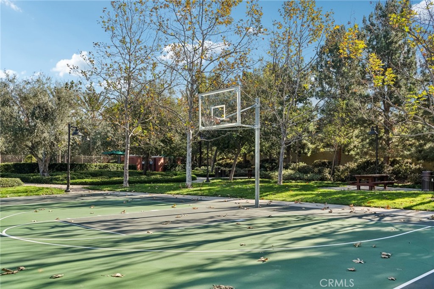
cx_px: 217
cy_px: 144
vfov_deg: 38.9
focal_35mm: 34
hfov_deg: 55.8
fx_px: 410
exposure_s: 1/200
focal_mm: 34
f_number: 8
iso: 100
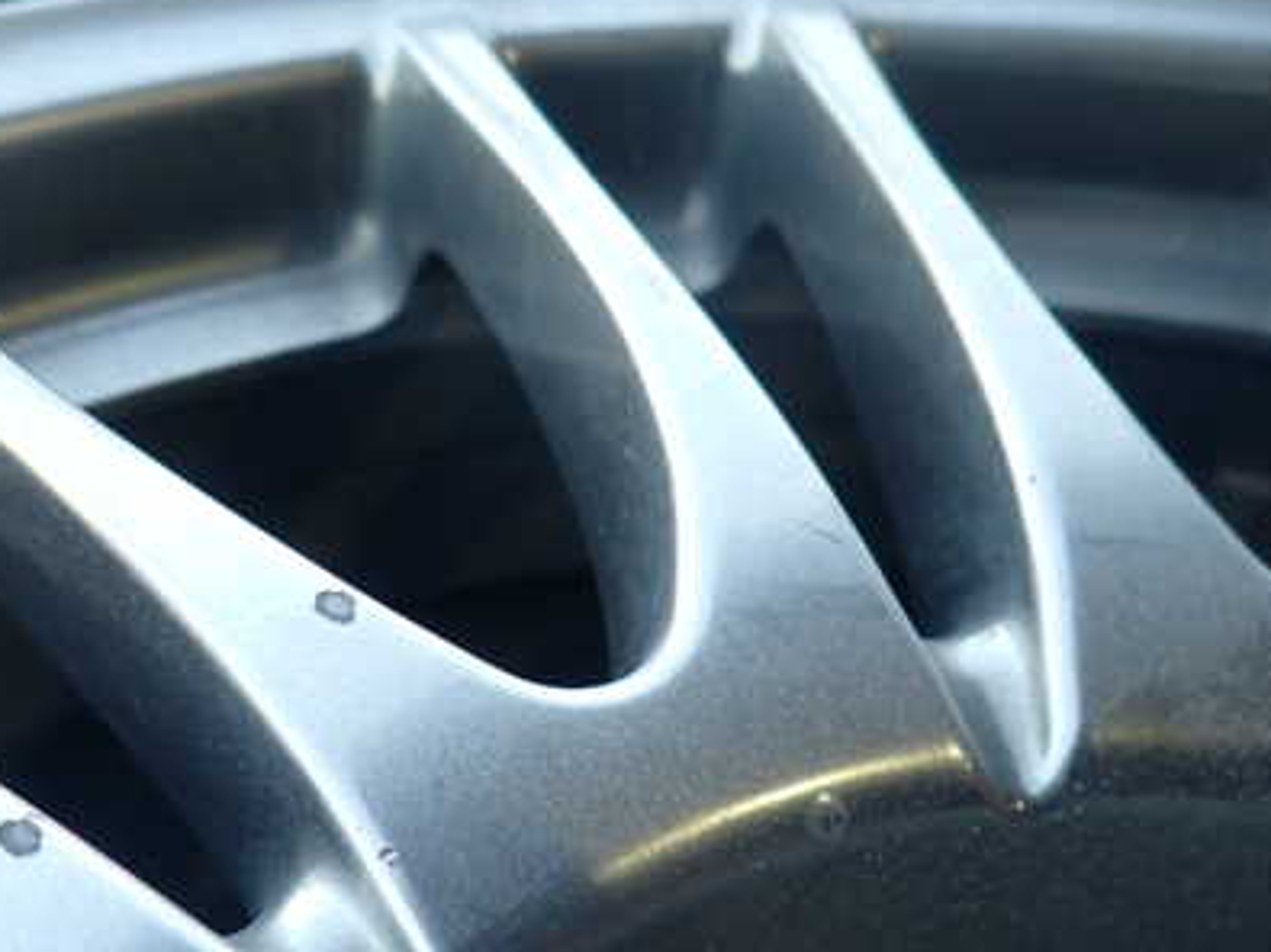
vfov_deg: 37.4
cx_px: 431
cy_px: 624
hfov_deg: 48.2
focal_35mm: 38
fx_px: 1395
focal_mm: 4.5
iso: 200
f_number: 2
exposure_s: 1/80
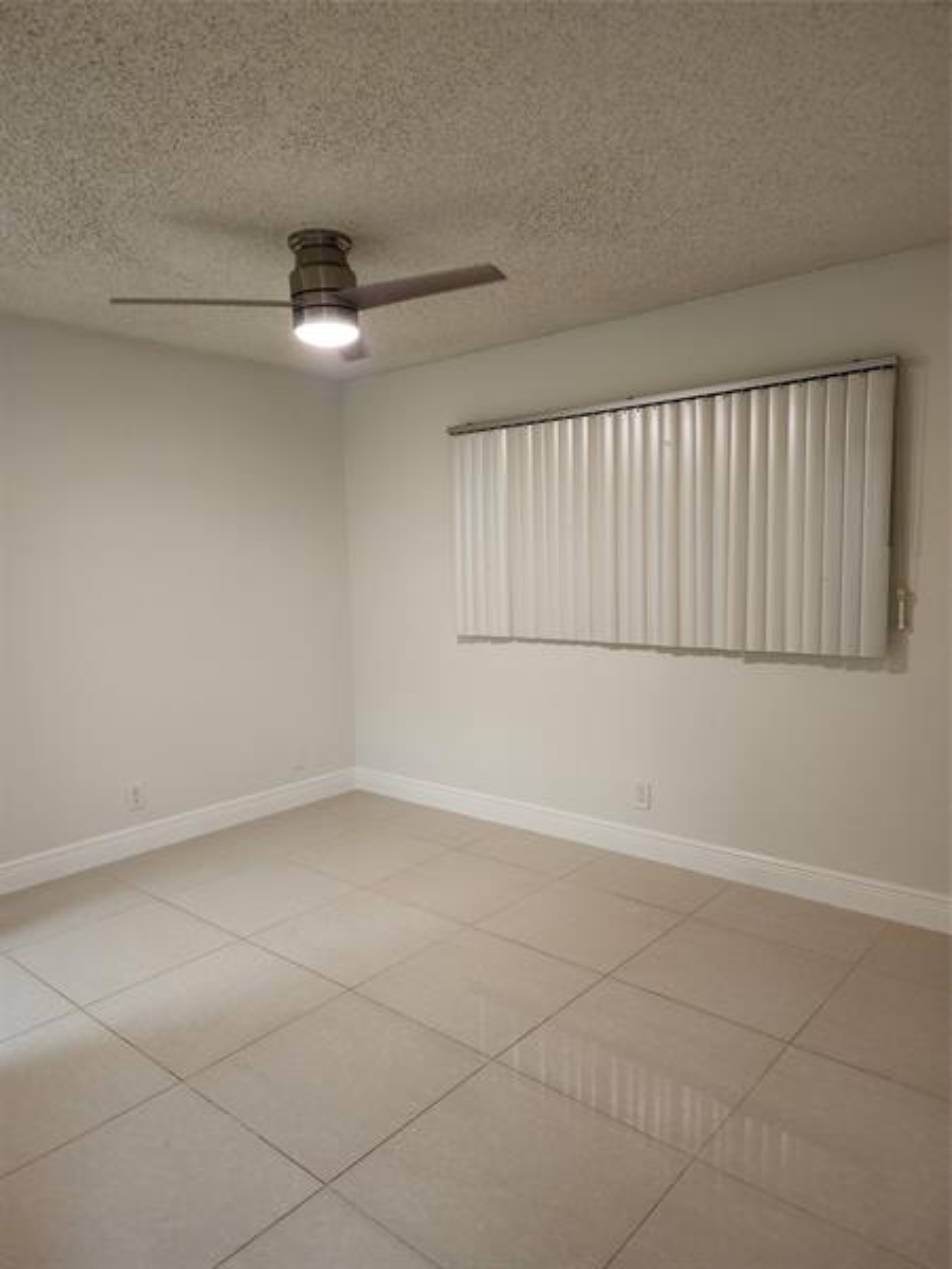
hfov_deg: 58.9
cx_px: 476
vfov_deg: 73.9
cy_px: 634
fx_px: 843
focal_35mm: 23
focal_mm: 6.4
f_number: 1.8
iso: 400
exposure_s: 1/120
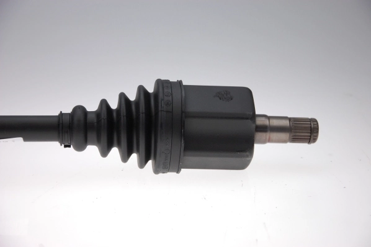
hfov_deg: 20.6
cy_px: 124
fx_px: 1020
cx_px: 186
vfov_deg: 13.8
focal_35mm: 99
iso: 400
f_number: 5.3
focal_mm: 66
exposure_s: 1/500
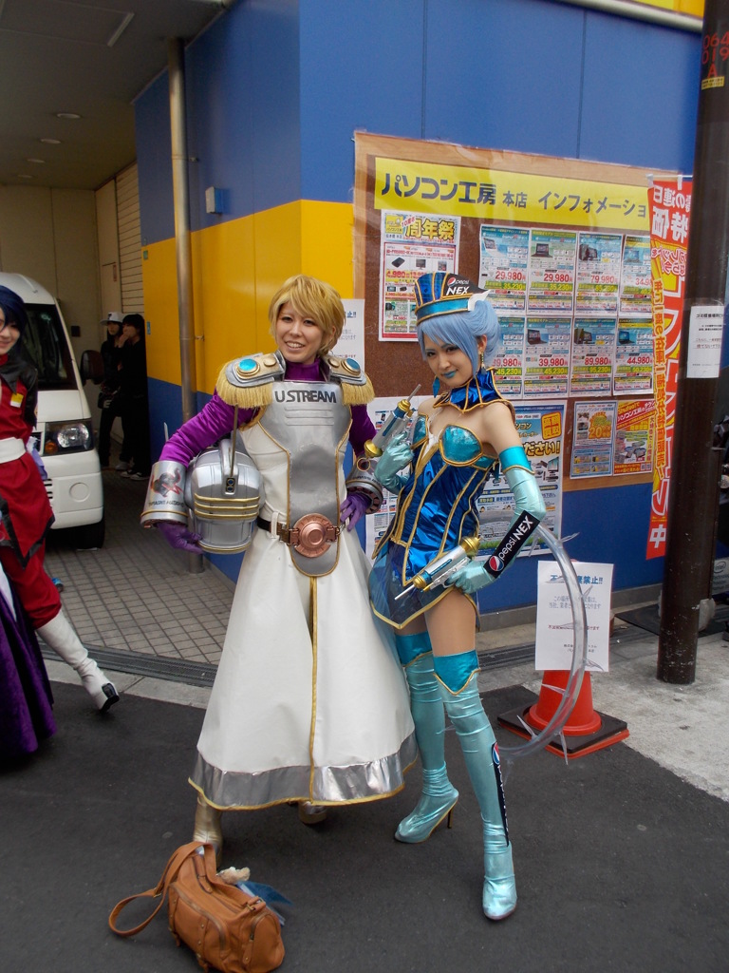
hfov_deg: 48.2
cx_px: 364
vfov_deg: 61.7
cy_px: 486
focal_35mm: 29
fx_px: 814
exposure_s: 1/320
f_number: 3.3
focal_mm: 4.1
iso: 80
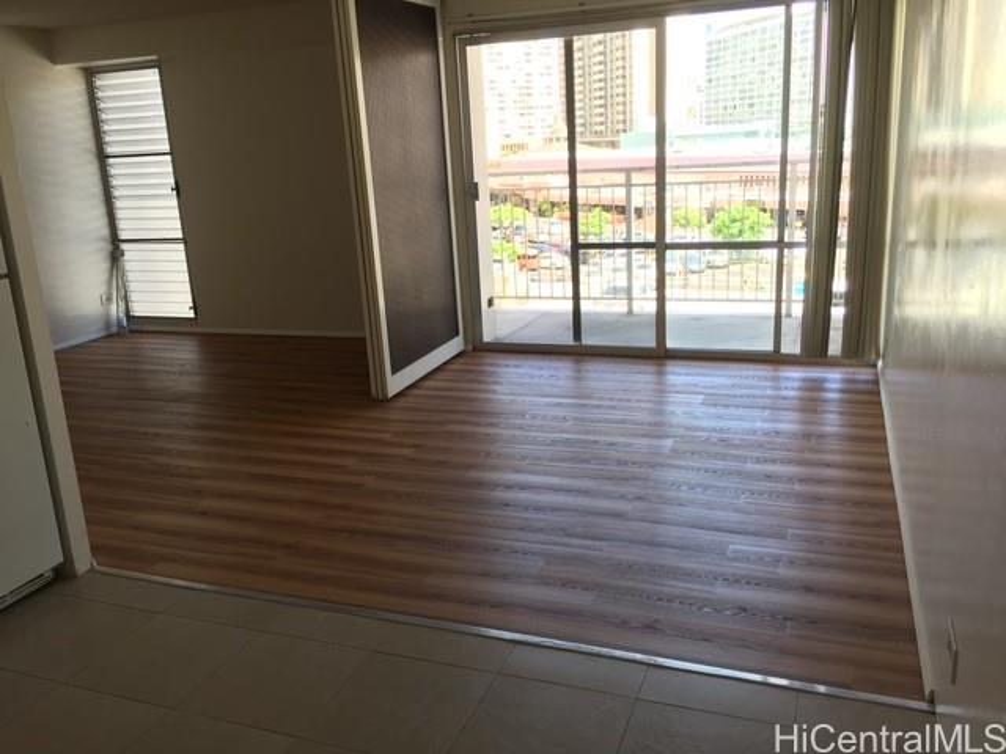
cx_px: 503
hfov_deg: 61.7
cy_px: 377
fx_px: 843
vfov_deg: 48.2
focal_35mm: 29
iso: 50
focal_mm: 4.15
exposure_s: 1/120
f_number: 2.2
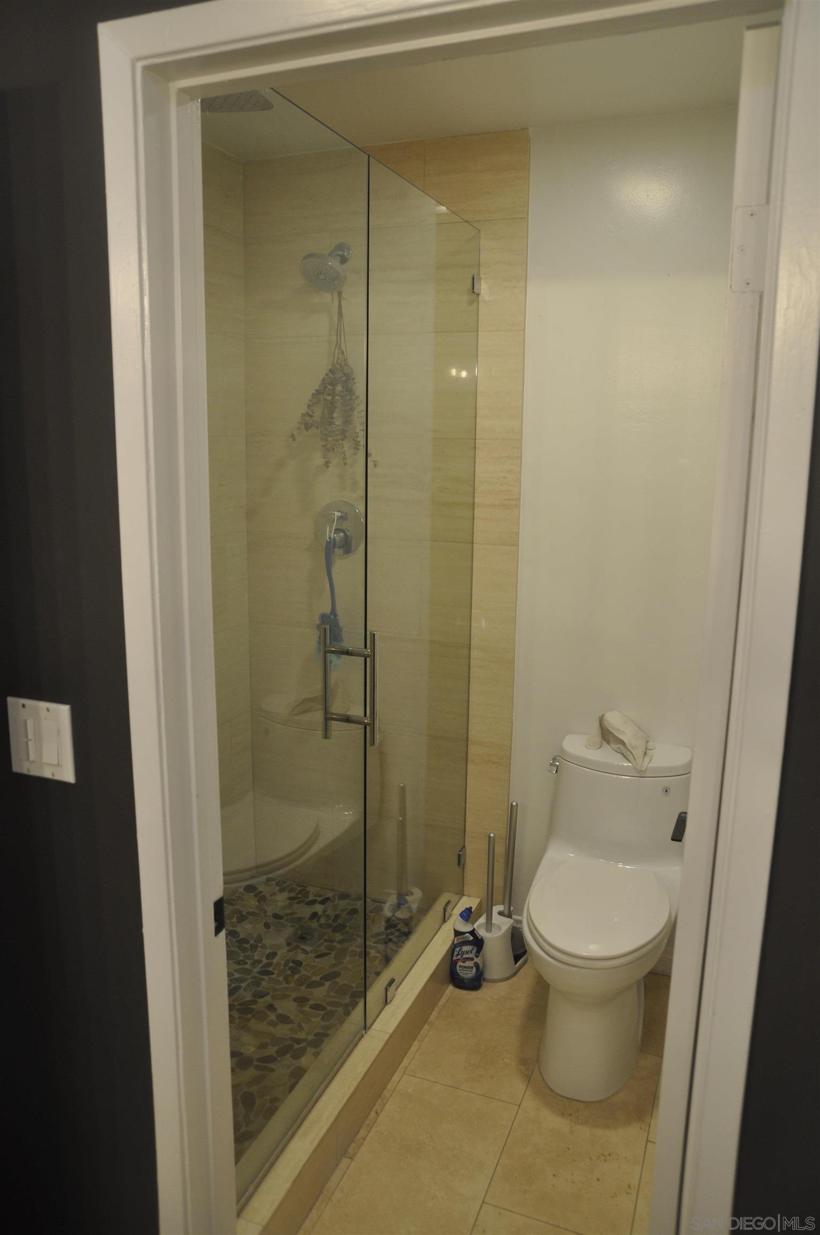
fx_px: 1644
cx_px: 410
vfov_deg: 41.2
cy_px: 618
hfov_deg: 28.0
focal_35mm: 48
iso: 450
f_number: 4
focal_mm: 32
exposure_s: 1/60
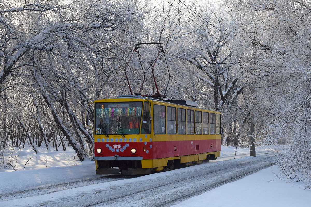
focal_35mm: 57
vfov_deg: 23.8
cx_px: 156
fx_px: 492
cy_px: 104
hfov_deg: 35.1
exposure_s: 1/250
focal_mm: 38
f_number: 8
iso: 200
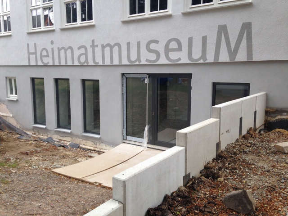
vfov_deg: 42.9
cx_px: 144
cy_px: 108
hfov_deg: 55.4
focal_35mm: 33
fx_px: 275
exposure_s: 1/266
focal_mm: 4.12
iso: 50
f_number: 2.4
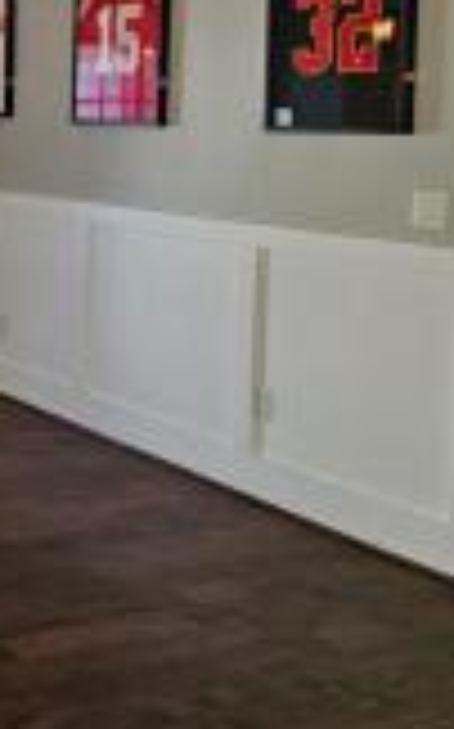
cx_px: -272
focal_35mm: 60
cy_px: 198
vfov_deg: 33.5
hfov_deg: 18.5
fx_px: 1190
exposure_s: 1/120
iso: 50
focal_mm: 5.4
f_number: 1.8
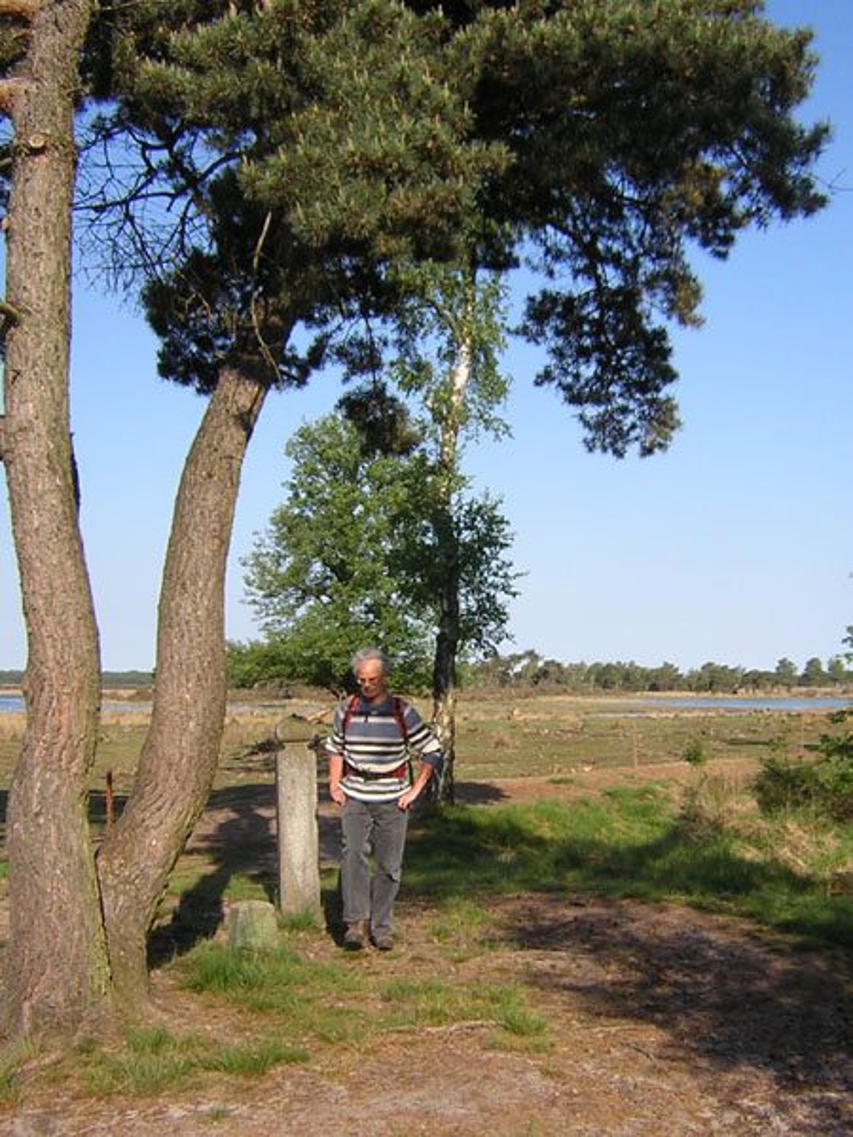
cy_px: 568
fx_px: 1183
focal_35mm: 36
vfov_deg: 51.4
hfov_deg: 39.7
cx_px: 426
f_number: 5.2
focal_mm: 4.7
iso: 100
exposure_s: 1/234
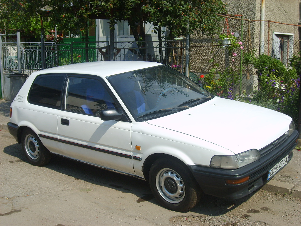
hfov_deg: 43.9
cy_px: 113
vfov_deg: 33.6
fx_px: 374
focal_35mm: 43
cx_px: 150
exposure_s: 1/1000
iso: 50
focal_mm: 7.2
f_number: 3
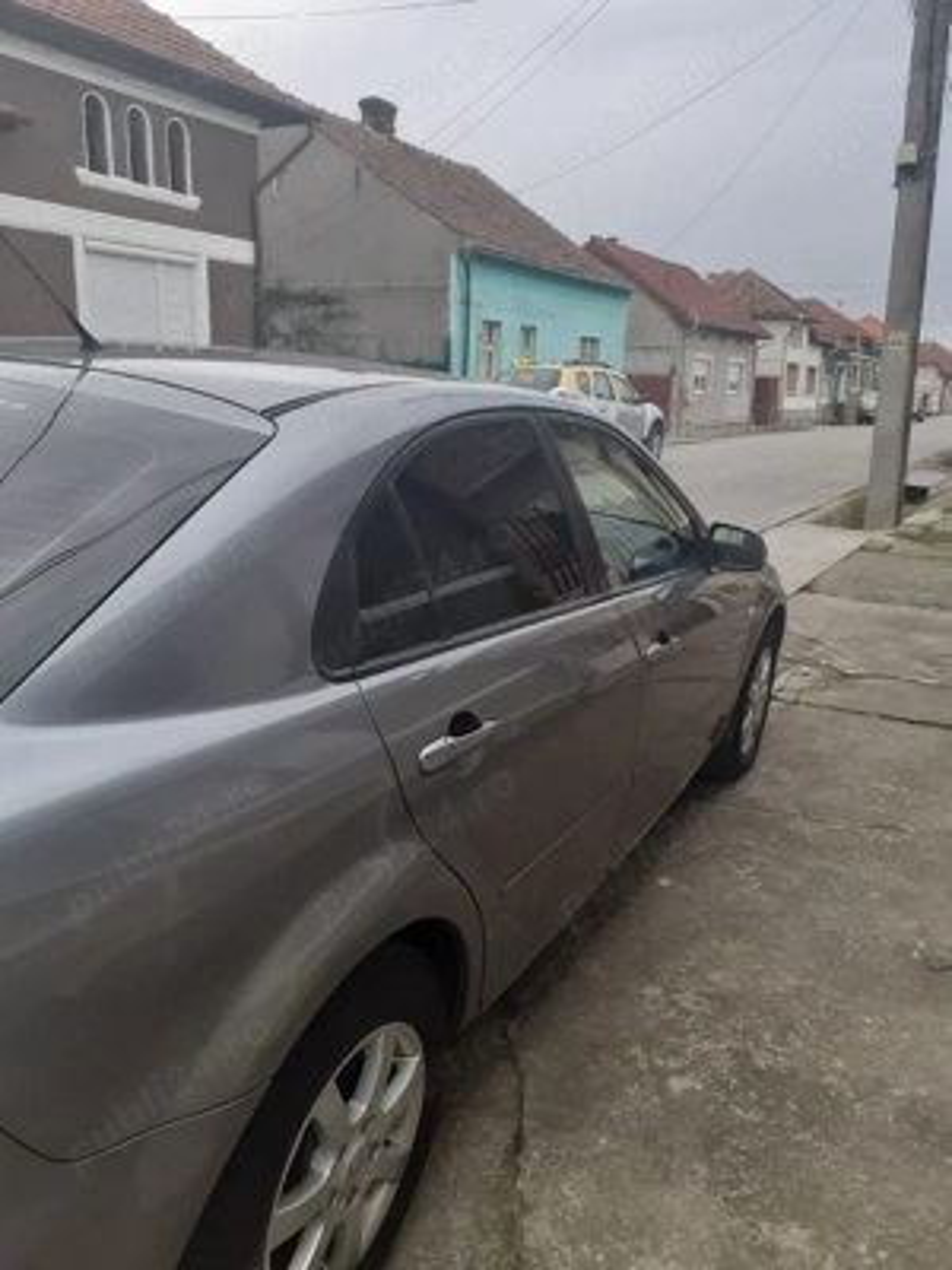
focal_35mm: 27
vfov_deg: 65.3
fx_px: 990
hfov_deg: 51.4
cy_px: 635
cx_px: 476
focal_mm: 3.6
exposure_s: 1/100
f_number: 1.9
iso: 80
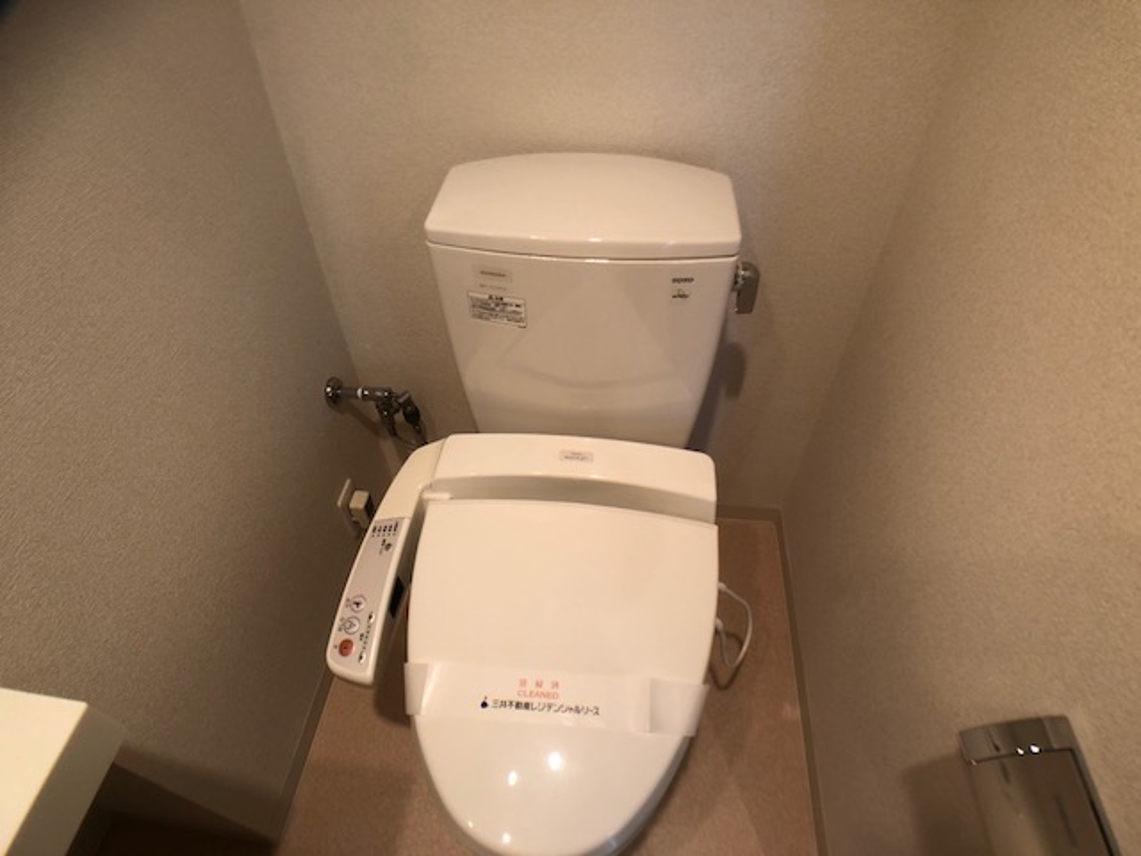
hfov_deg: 63.4
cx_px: 570
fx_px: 923
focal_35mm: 28
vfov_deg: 49.7
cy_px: 428
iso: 40
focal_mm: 3.99
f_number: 1.8
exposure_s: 1/20
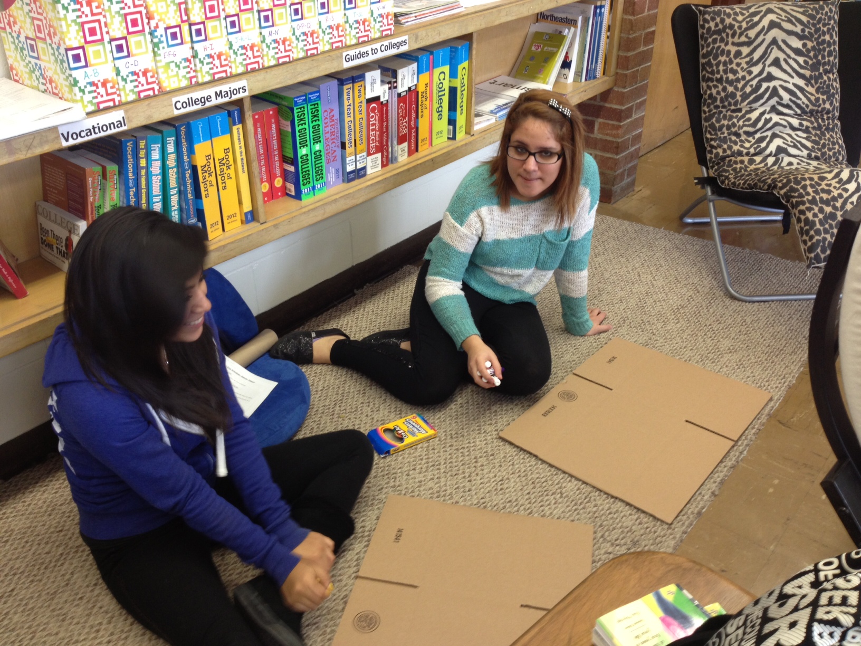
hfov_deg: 52.6
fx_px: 871
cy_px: 323
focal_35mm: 35
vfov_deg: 40.7
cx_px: 430
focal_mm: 4.28
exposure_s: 1/20
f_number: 2.4
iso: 64
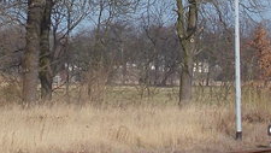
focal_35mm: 441
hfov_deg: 4.9
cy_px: -28
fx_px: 3172
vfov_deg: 2.8
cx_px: 59
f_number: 5.8
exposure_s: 1/400
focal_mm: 13.5
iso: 80
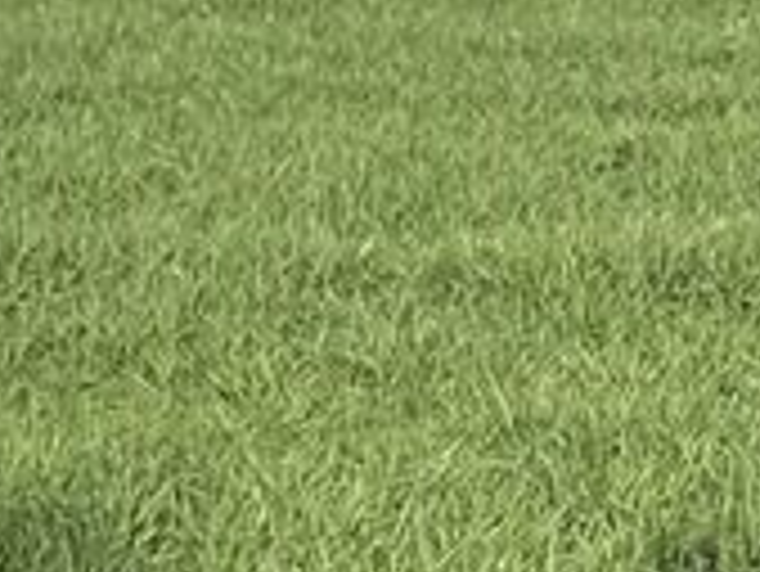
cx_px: 551
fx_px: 4152
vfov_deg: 7.9
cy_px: 477
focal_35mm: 189
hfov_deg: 10.4
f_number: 1.78
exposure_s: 1/2525
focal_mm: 6.76
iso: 80
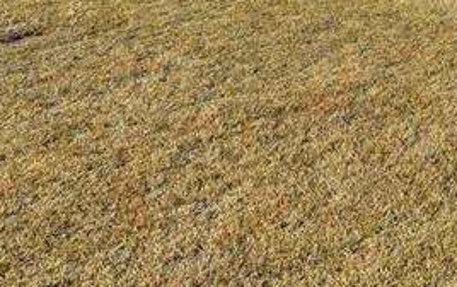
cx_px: 723
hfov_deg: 23.4
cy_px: -192
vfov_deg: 17.0
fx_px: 823
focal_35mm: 66
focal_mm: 16
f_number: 9
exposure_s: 1/800
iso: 320
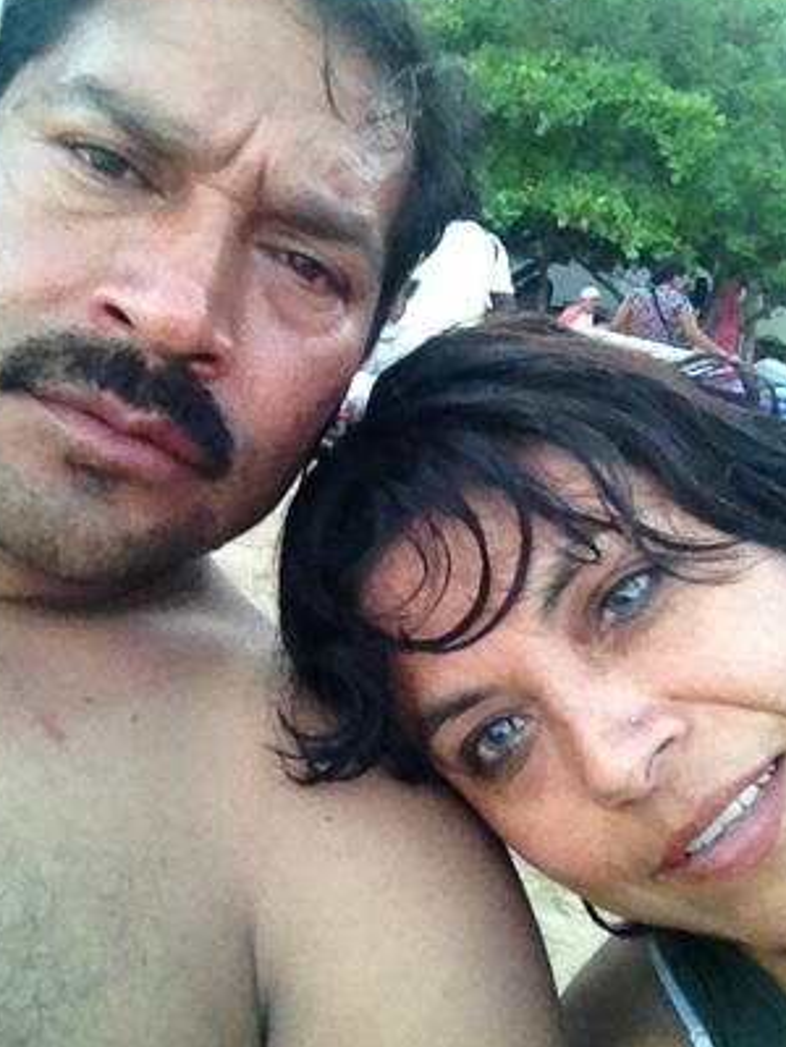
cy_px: 505
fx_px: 1272
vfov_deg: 44.8
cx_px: 390
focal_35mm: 42
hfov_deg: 34.3
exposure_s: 1/120
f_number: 2.4
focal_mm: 1.85
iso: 200
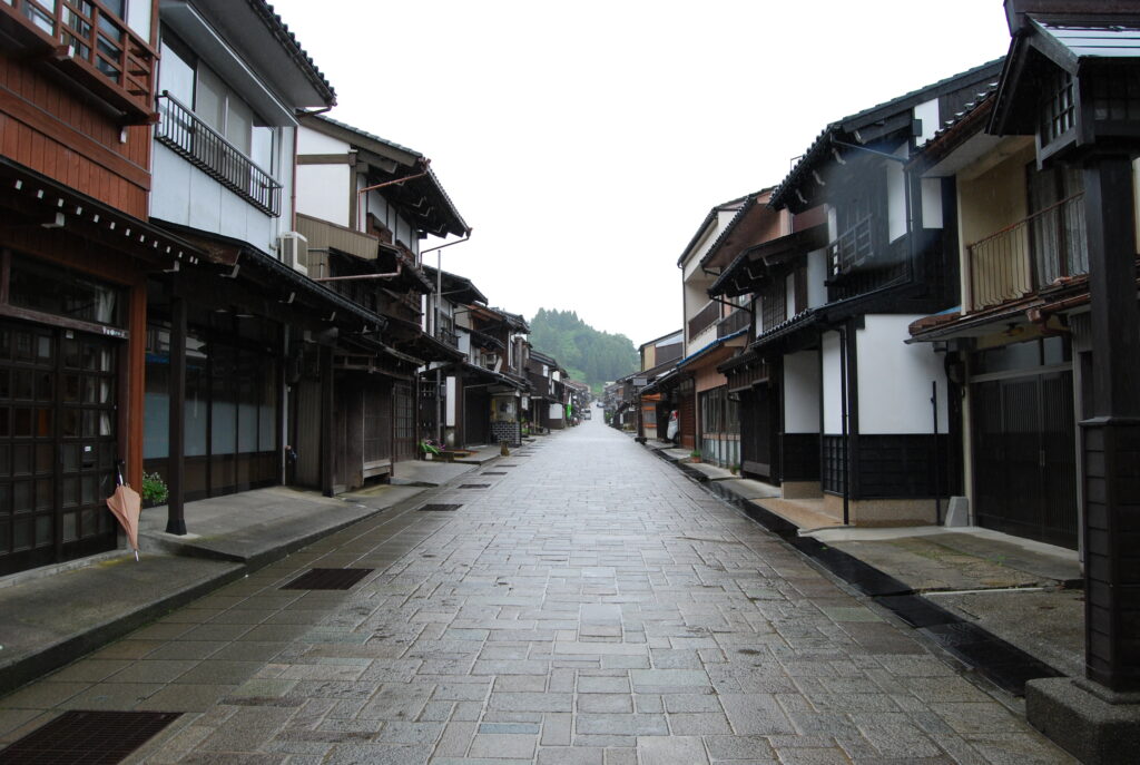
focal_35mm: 27
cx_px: 570
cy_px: 382
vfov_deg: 48.1
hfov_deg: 67.3
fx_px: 857
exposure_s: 1/250
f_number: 8
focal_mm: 18
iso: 400
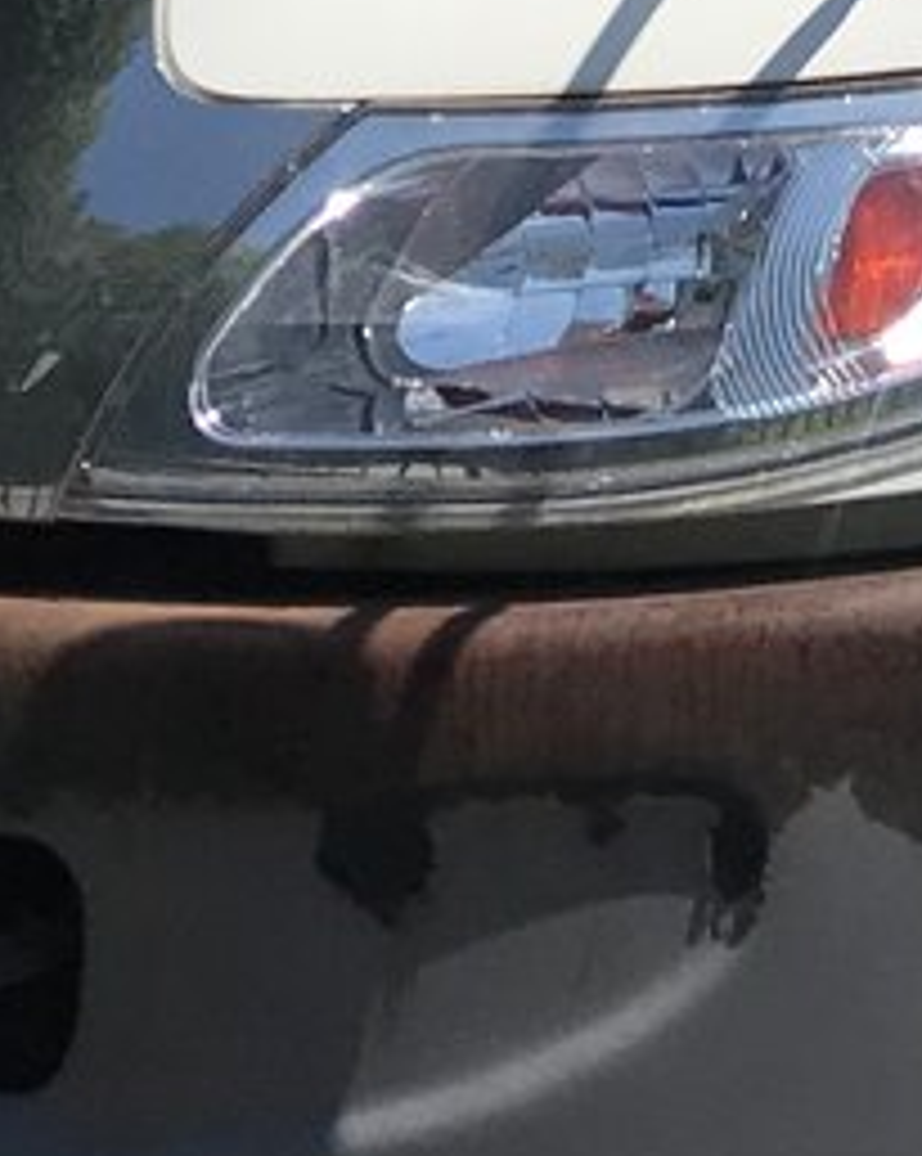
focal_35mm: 161
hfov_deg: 9.1
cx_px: 1770
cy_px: -974
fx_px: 5501
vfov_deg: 11.1
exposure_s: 1/4808
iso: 20
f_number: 1.8
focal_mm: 3.99
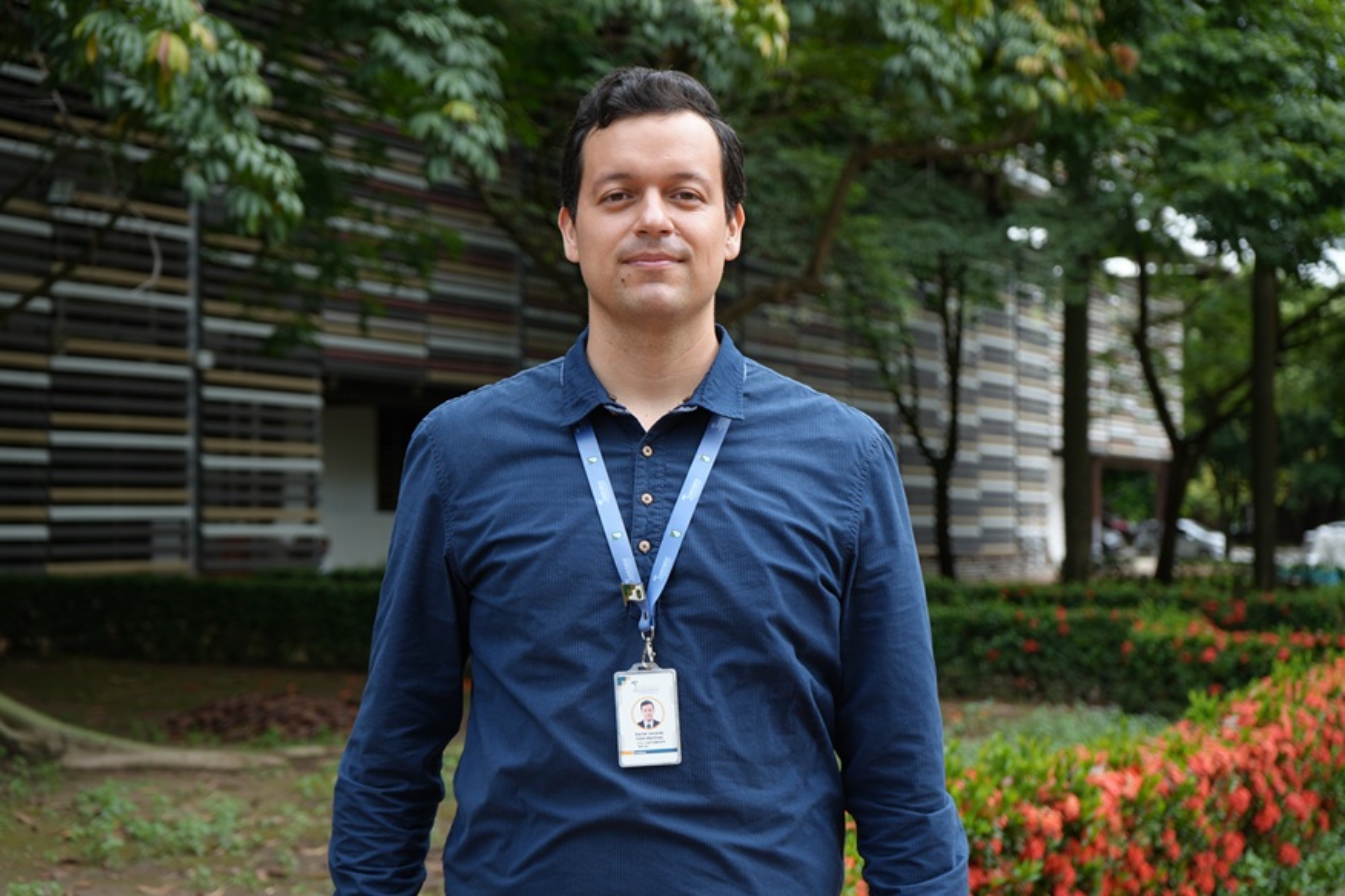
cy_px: 448
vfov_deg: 21.9
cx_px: 672
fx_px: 2316
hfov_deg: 32.4
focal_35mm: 62
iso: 125
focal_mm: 62
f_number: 5.6
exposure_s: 1/160
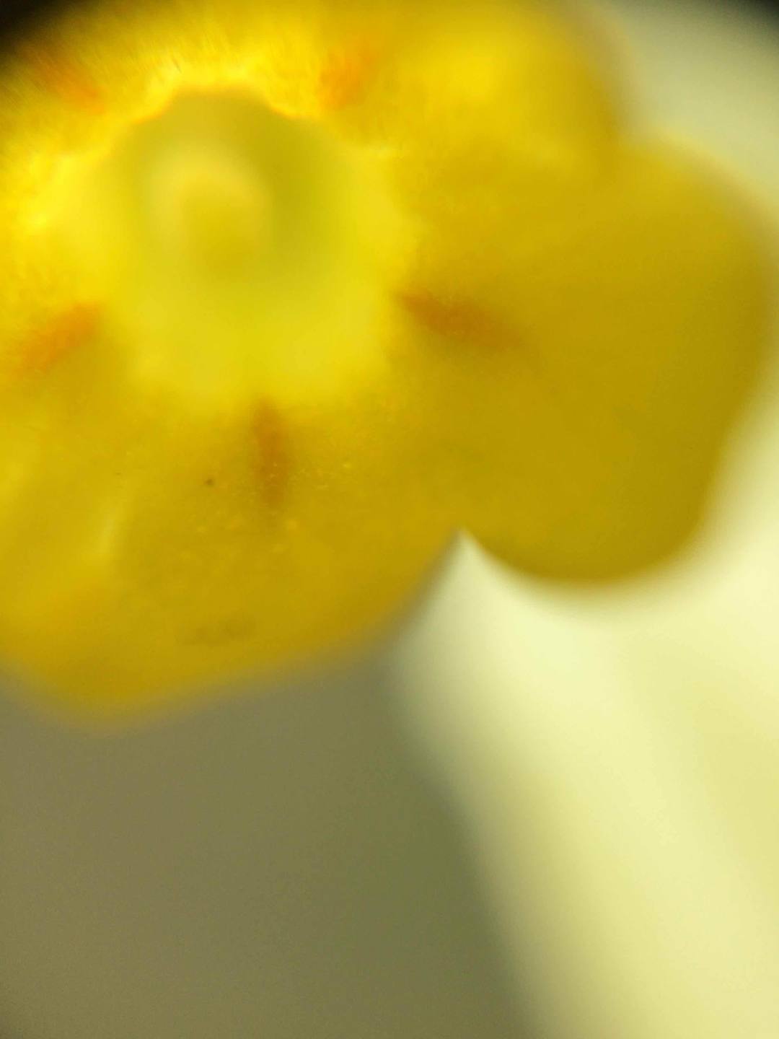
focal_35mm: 29
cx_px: 390
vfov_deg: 61.7
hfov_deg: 48.2
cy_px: 520
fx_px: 870
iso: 32
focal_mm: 4.15
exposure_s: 1/500
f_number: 2.2
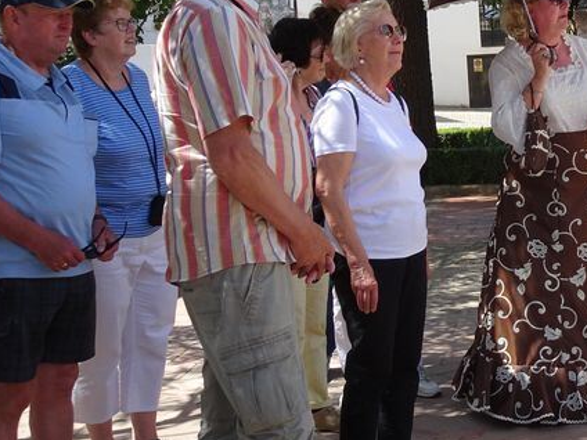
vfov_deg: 20.9
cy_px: 138
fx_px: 1187
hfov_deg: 26.5
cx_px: 563
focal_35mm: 70
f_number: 4
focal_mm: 5.61
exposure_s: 1/320
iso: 80
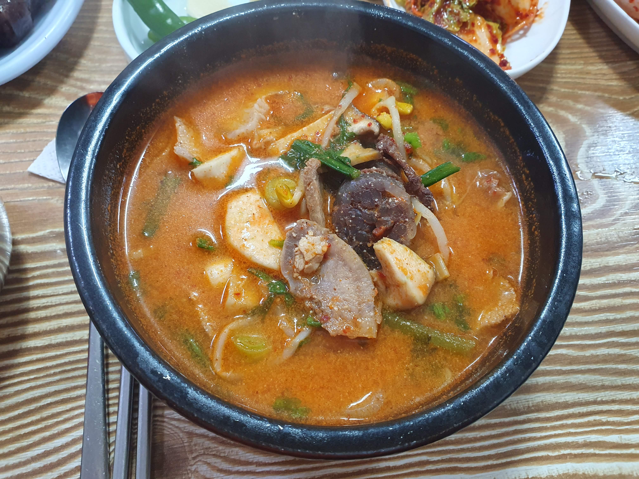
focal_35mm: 26
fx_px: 480
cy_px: 240
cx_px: 320
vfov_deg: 53.1
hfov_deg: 67.3
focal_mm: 4.32
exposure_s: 1/40
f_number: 2.4
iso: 320
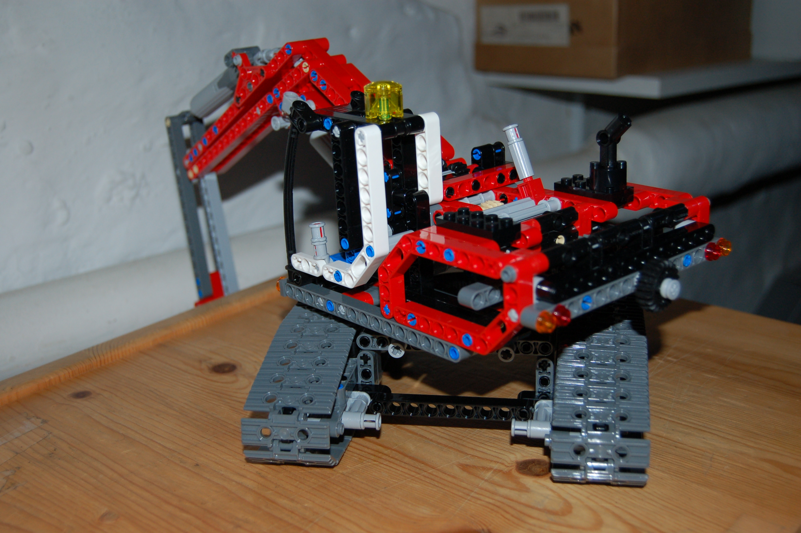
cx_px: 400
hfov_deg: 43.6
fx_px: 1000
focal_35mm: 45
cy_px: 266
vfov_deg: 29.8
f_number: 4.2
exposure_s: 1/60
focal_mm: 30
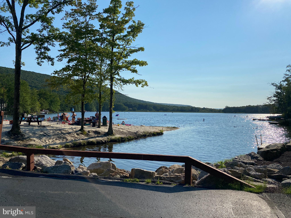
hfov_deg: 67.3
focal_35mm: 26
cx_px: 146
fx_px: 219
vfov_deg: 53.1
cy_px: 109
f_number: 1.8
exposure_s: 1/7692
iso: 32
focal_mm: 4.25
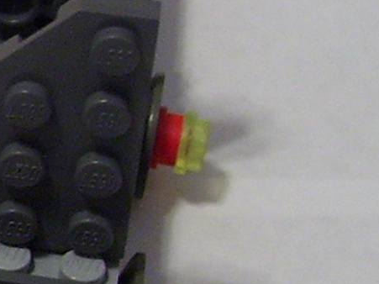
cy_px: 213
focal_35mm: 184
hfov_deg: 9.6
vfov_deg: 8.1
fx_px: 2014
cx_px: -503
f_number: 2.7
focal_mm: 6
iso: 160
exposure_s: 1/10
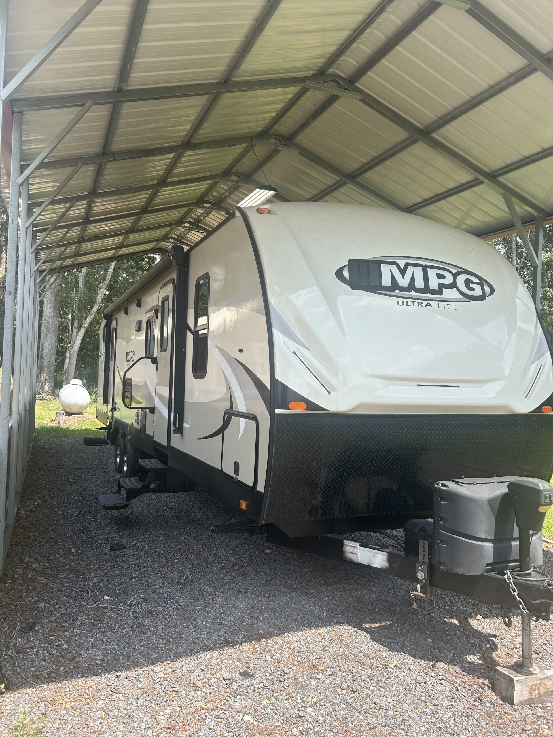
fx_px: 554
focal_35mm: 26
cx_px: 276
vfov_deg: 67.3
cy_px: 368
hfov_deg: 53.1
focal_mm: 5.7
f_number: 1.5
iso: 50
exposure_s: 1/1575
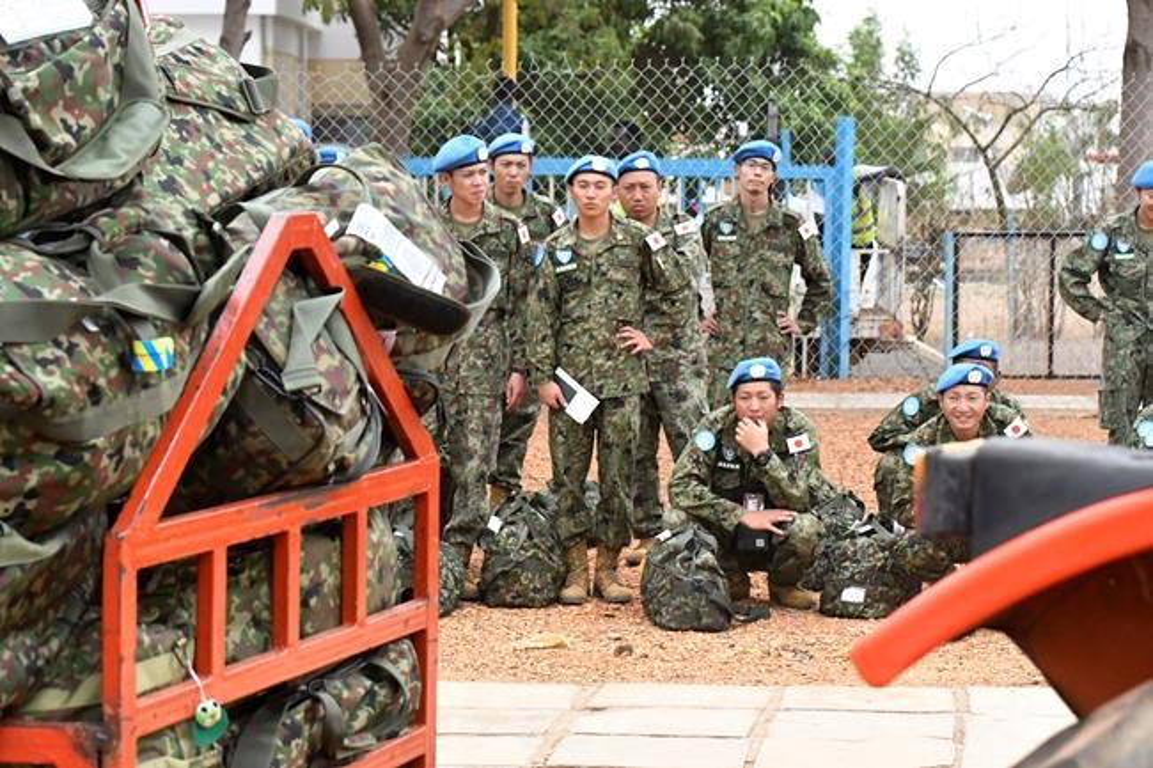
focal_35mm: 105
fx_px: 3362
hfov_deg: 19.5
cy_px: 384
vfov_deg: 13.0
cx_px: 576
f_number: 8
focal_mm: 70
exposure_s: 1/6400
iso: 6400
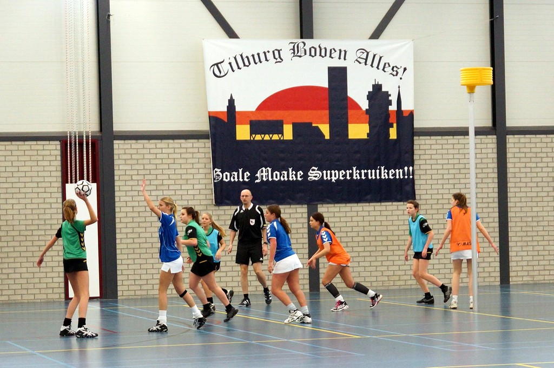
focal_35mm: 75
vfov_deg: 18.2
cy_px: 184
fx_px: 1153
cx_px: 277
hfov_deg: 27.0
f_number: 2.8
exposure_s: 1/320
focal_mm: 50
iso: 1250
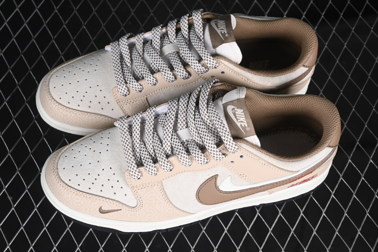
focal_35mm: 75
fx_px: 787
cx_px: 189
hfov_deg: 27.0
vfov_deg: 18.2
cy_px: 126
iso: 160
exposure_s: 1/80
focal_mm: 50
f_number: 7.1
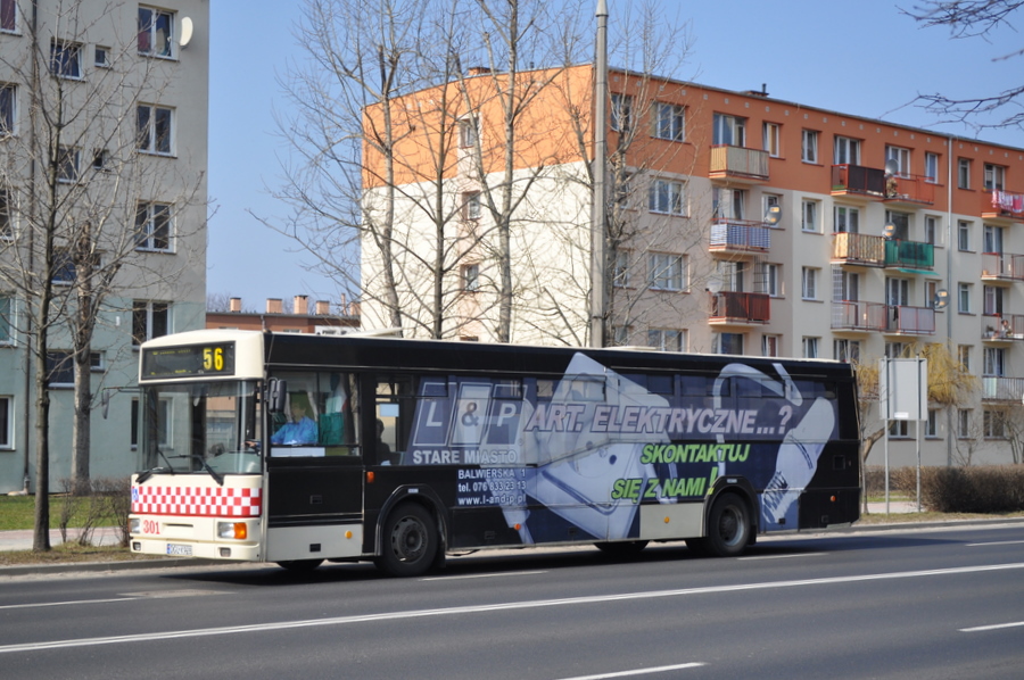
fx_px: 1705
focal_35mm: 60
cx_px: 512
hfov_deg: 33.4
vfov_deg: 22.6
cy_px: 340
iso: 400
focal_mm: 40
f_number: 6.3
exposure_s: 1/1600
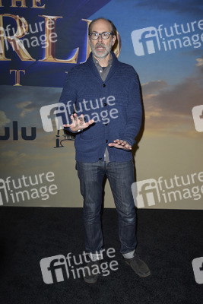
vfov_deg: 50.7
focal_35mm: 38
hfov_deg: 35.1
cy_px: 152
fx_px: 321
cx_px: 102
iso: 320
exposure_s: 1/250
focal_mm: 38
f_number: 6.3
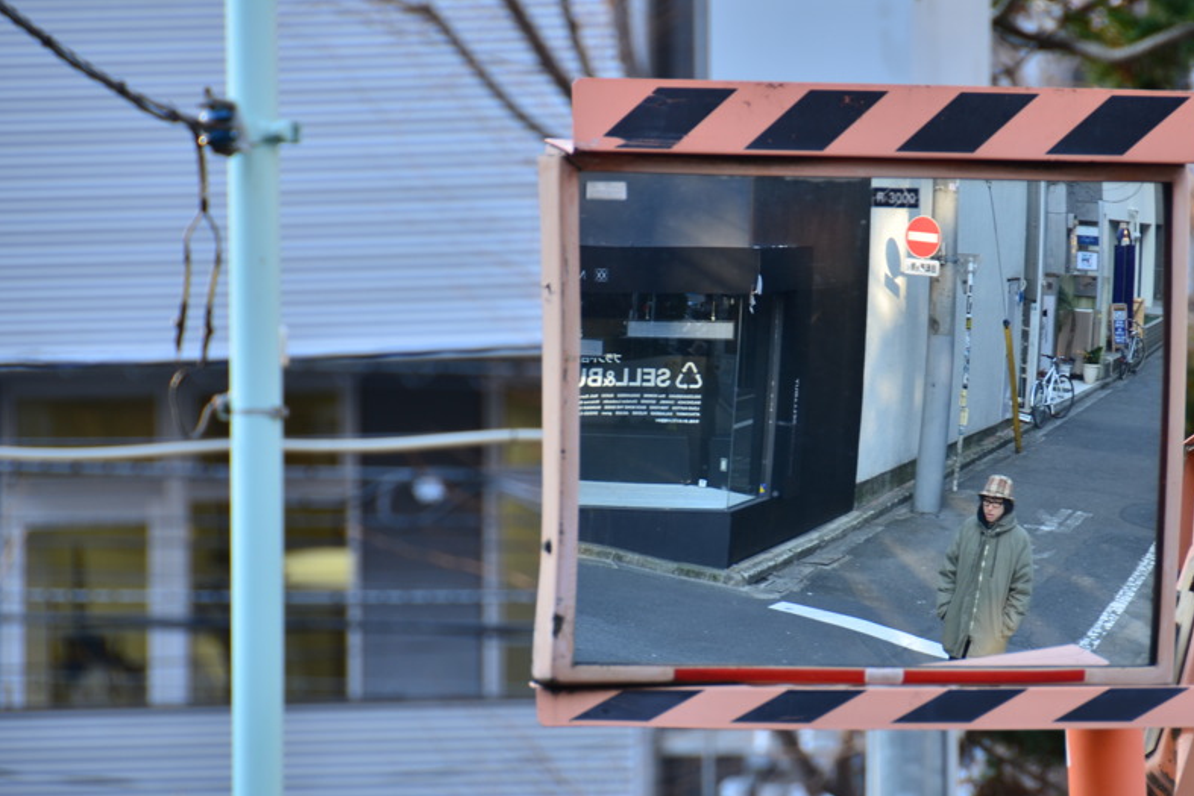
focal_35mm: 331
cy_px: 512
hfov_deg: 6.2
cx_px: 727
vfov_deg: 4.2
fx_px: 10979
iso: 100
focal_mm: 170
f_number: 5.6
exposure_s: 1/30
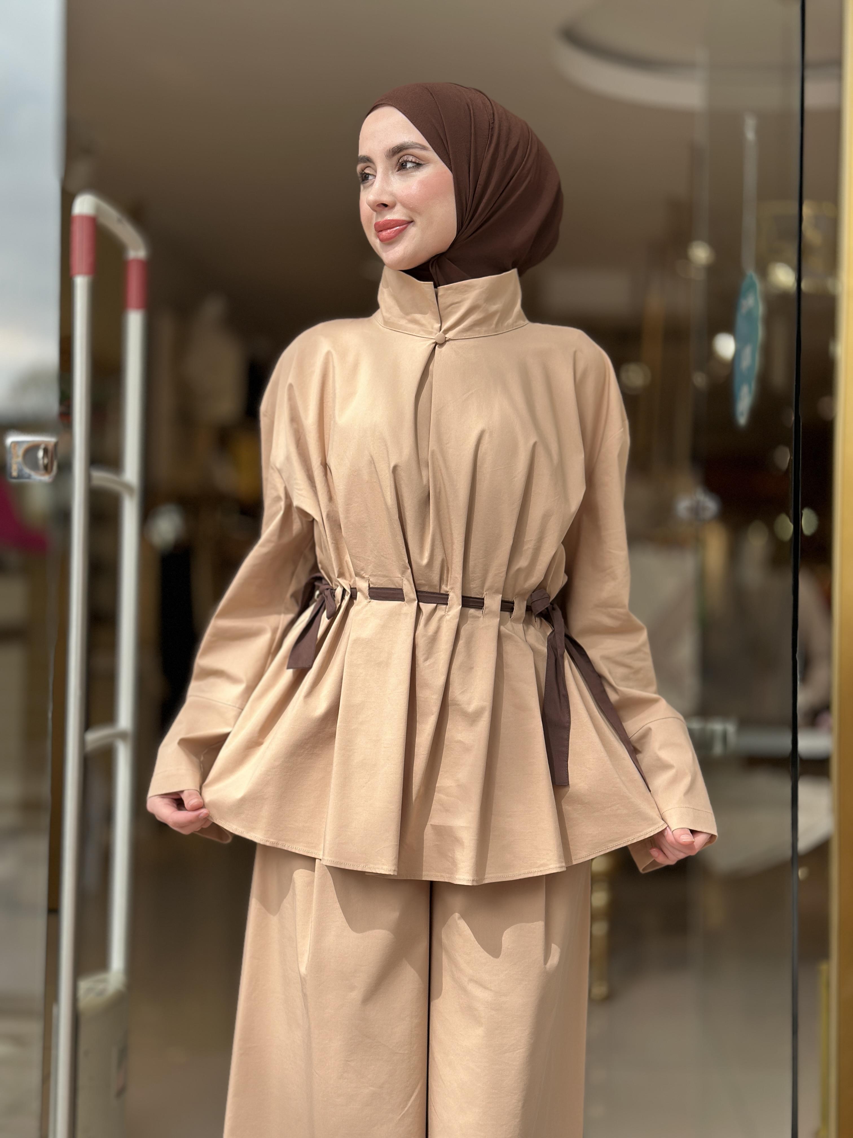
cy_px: 569
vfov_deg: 39.7
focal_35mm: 48
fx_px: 1577
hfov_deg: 30.3
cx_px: 426
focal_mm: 6.86
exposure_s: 1/584
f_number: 1.78
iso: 80
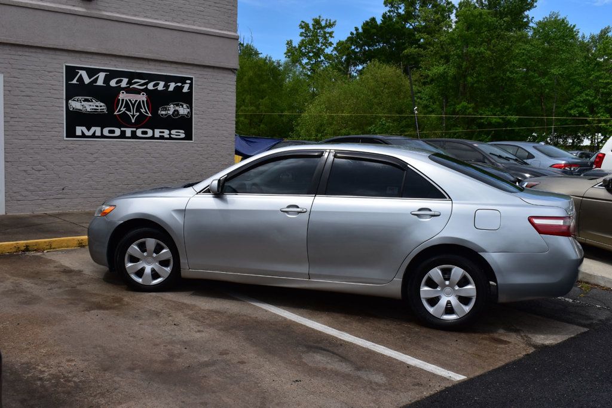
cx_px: 306
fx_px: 612
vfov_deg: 36.8
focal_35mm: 36
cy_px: 204
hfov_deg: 53.1
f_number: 11
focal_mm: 24
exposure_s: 1/500
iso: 200
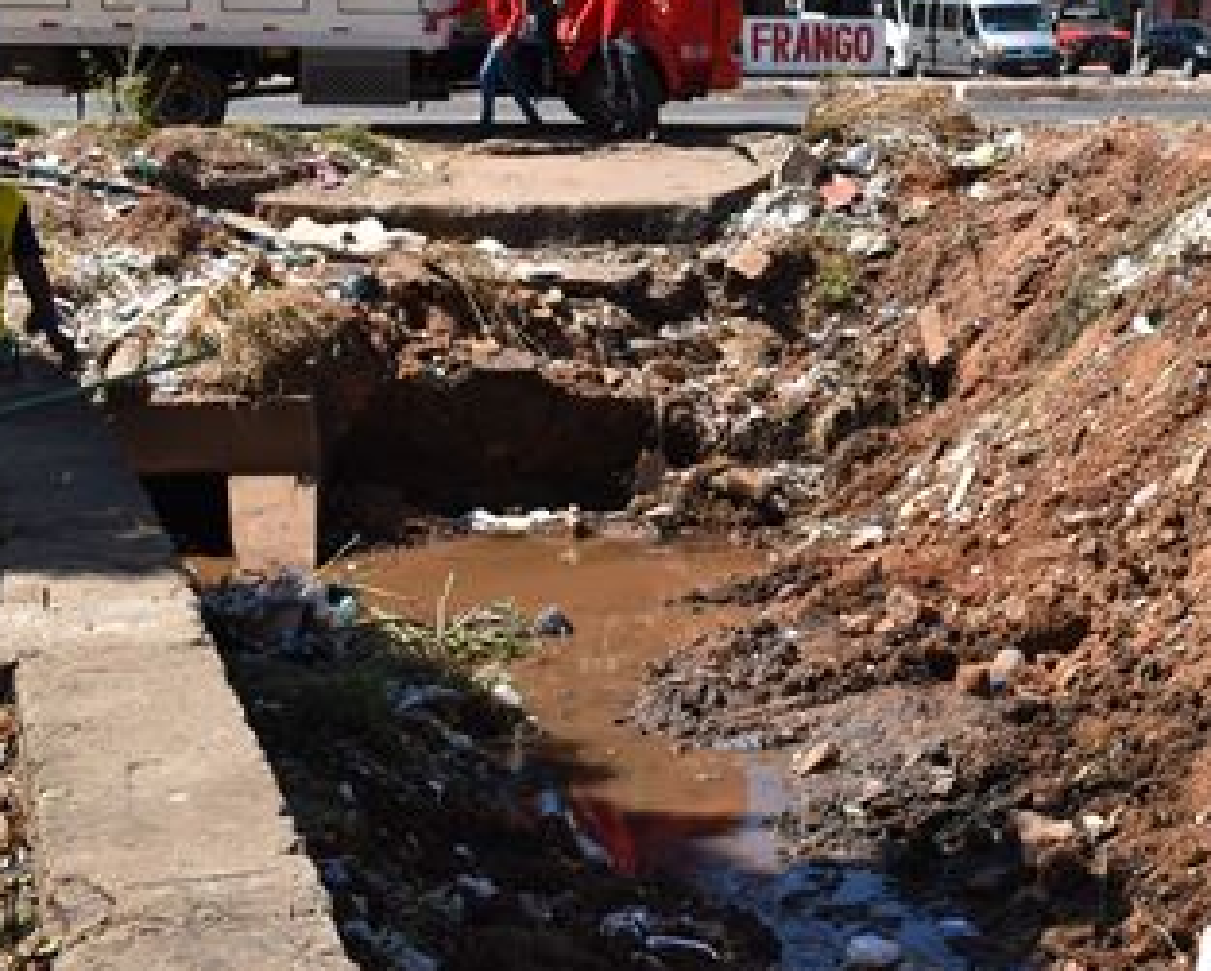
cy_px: 338
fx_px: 2475
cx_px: 1130
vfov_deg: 22.1
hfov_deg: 26.4
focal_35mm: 69
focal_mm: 24
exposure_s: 1/320
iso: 200
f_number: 9
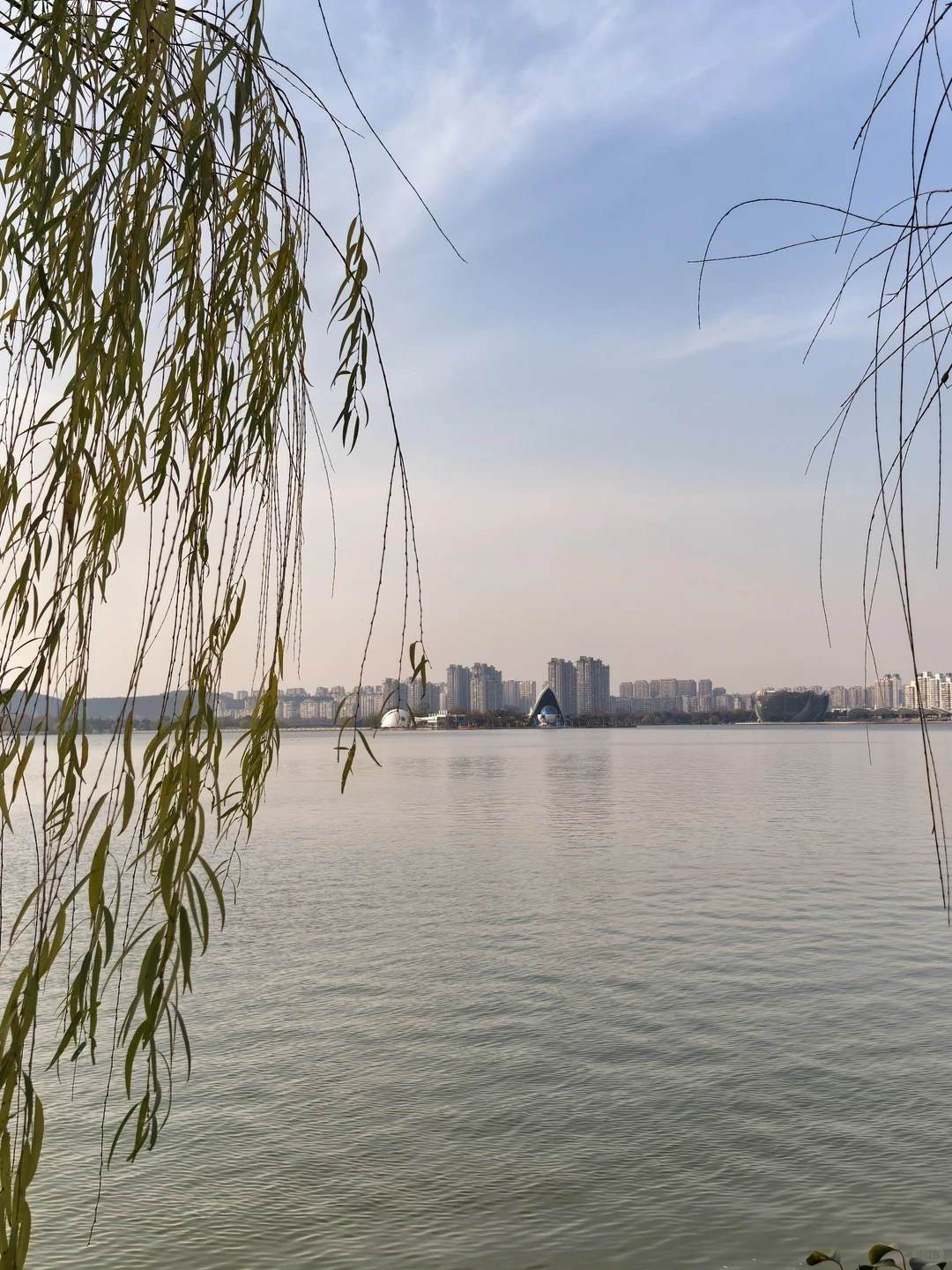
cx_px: 476
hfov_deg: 34.3
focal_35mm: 42
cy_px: 635
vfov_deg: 44.8
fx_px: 1540
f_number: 2
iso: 50
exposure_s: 1/1292
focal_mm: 6.98
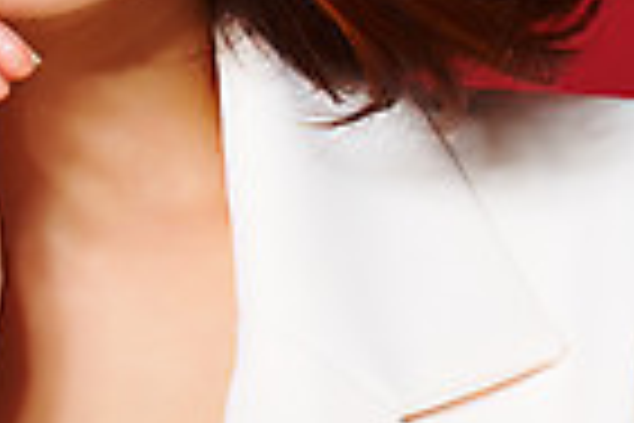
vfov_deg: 1.6
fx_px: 14951
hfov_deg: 2.4
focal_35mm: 849
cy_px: -279
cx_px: -227
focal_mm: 200
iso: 100
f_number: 16
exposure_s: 1/125
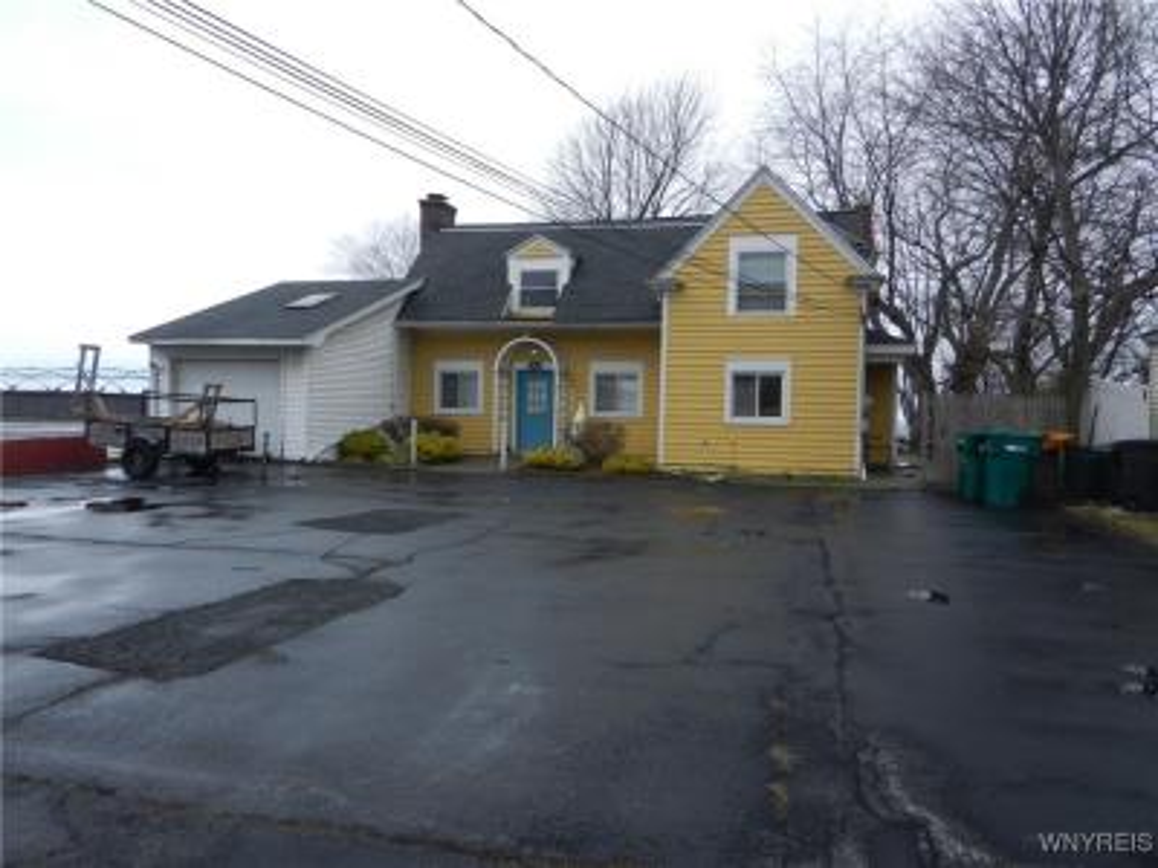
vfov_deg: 54.9
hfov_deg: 69.4
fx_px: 836
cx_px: 579
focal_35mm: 25
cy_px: 434
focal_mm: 4.5
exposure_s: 1/1600
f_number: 3.5
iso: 160
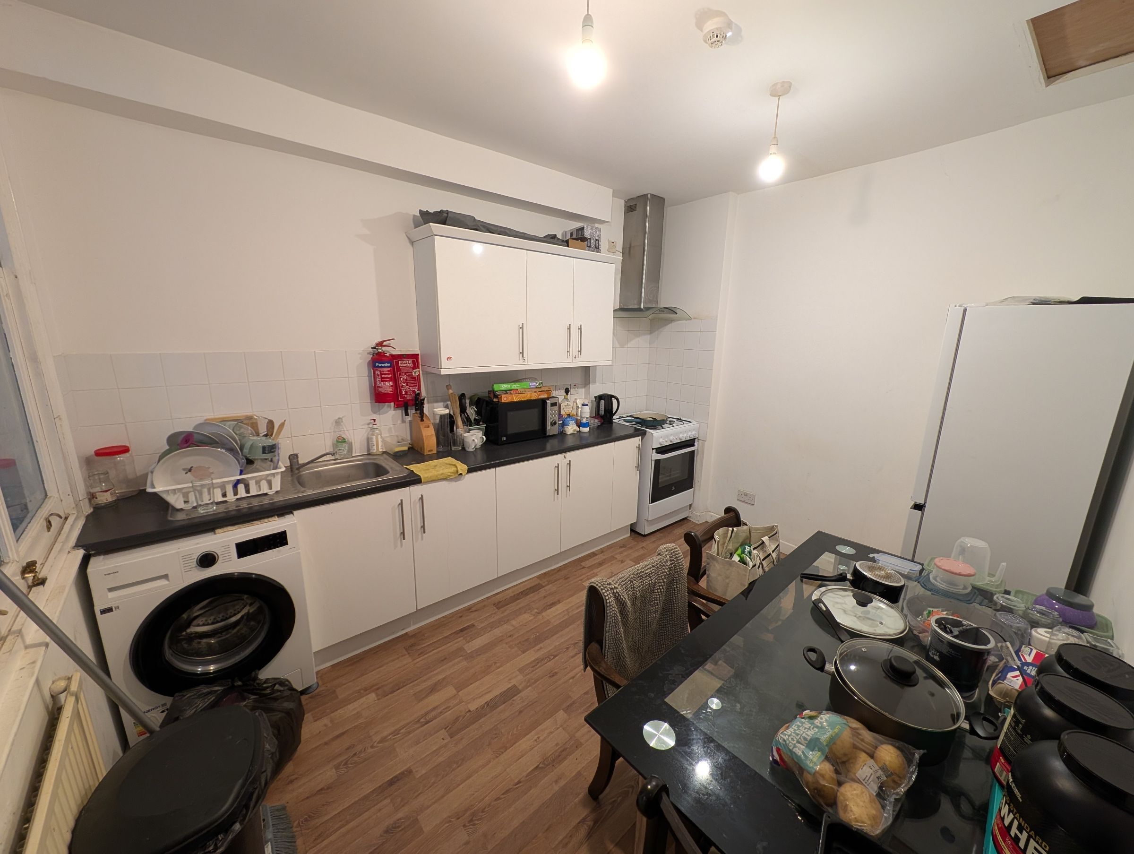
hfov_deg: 110.5
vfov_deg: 94.6
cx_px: 567
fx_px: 394
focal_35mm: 12
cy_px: 427
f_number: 1.95
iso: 137
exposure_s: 1/23.8
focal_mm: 2.23
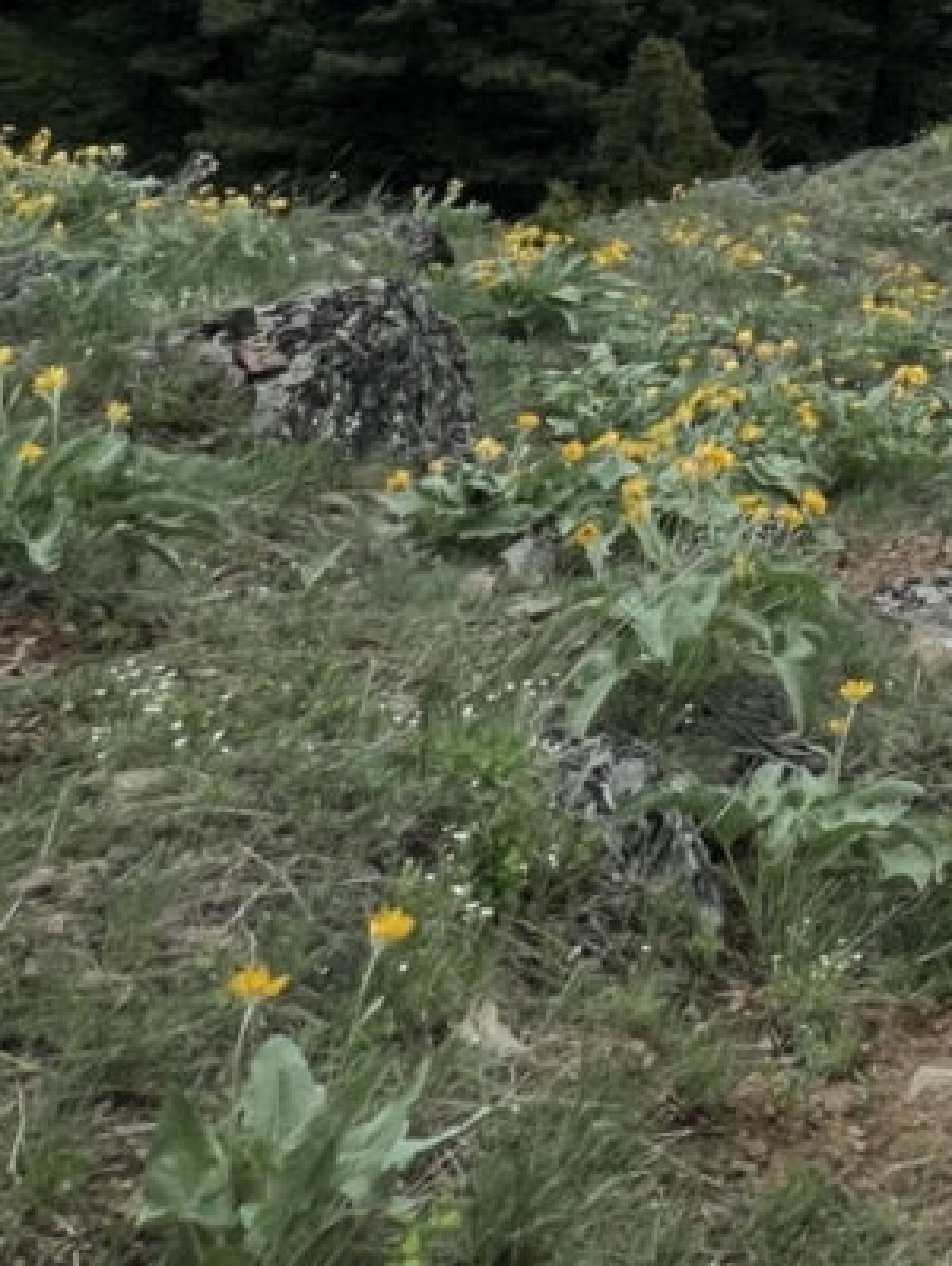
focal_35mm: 50
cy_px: -577
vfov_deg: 27.7
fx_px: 1831
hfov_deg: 19.9
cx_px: 1777
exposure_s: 1/2016
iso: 32
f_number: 1.8
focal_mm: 1.57
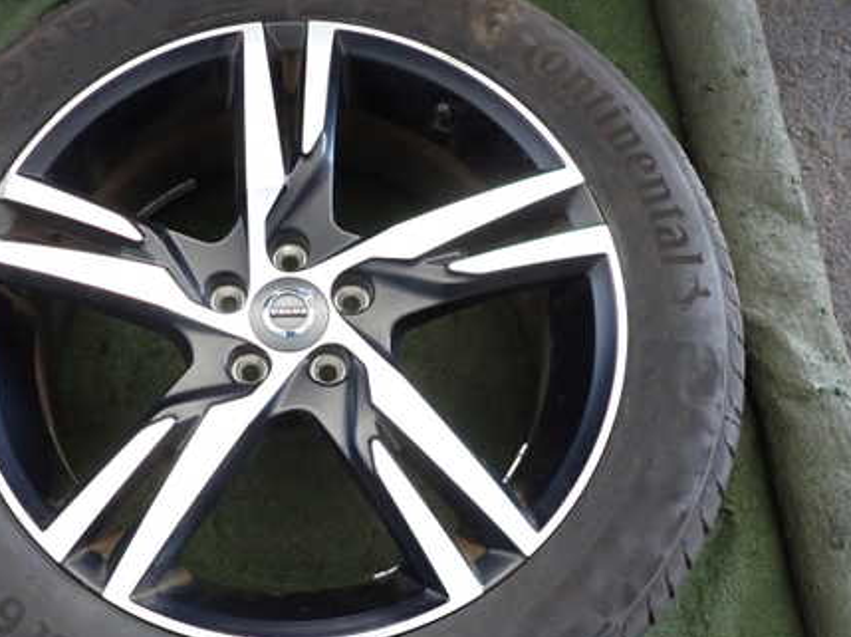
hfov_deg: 51.7
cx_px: 288
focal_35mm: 35
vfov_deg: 40.5
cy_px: 365
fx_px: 860
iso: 320
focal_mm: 4.5
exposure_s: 1/30
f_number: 2
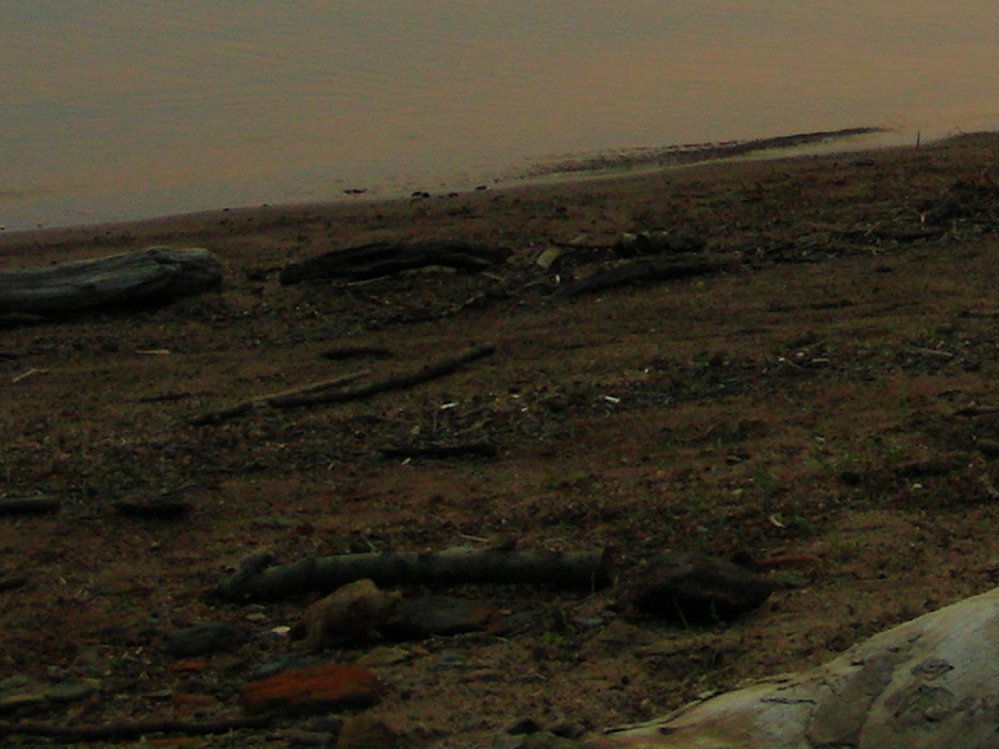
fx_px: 3290
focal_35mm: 114
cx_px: 1286
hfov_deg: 16.4
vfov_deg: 12.4
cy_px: -352
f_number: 3.5
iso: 50
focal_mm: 6.3
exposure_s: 1/115
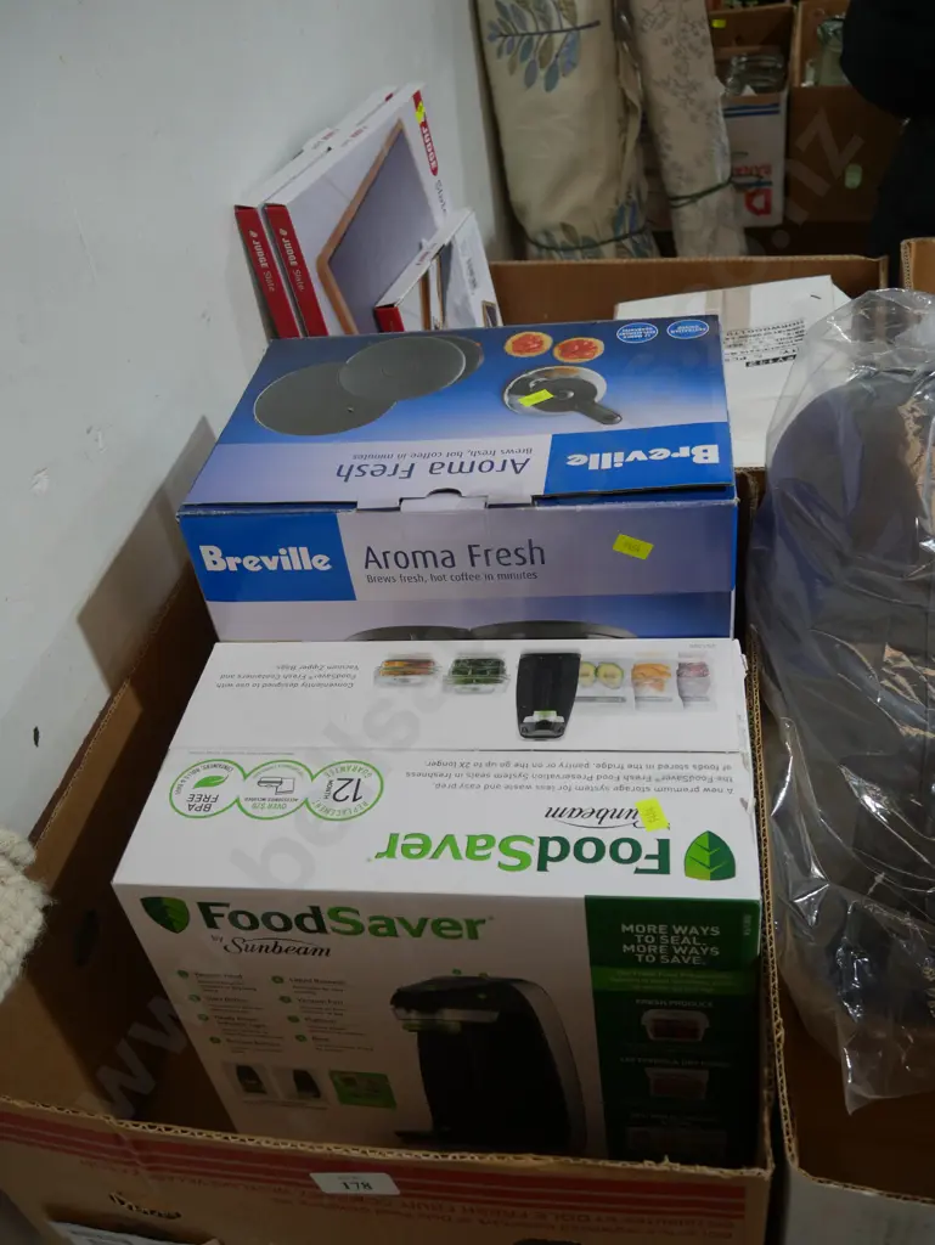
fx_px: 1080
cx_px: 468
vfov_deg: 59.9
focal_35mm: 30
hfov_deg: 46.8
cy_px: 622
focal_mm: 15
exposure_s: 1/60
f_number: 3.6
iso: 500
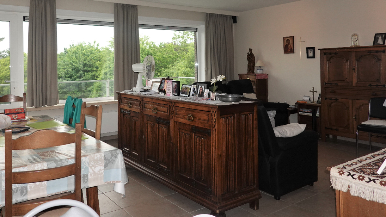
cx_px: 172
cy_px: 64
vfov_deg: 37.2
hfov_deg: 62.5
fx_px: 317
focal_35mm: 31
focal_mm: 9
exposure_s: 1/500
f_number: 2.8
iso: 500
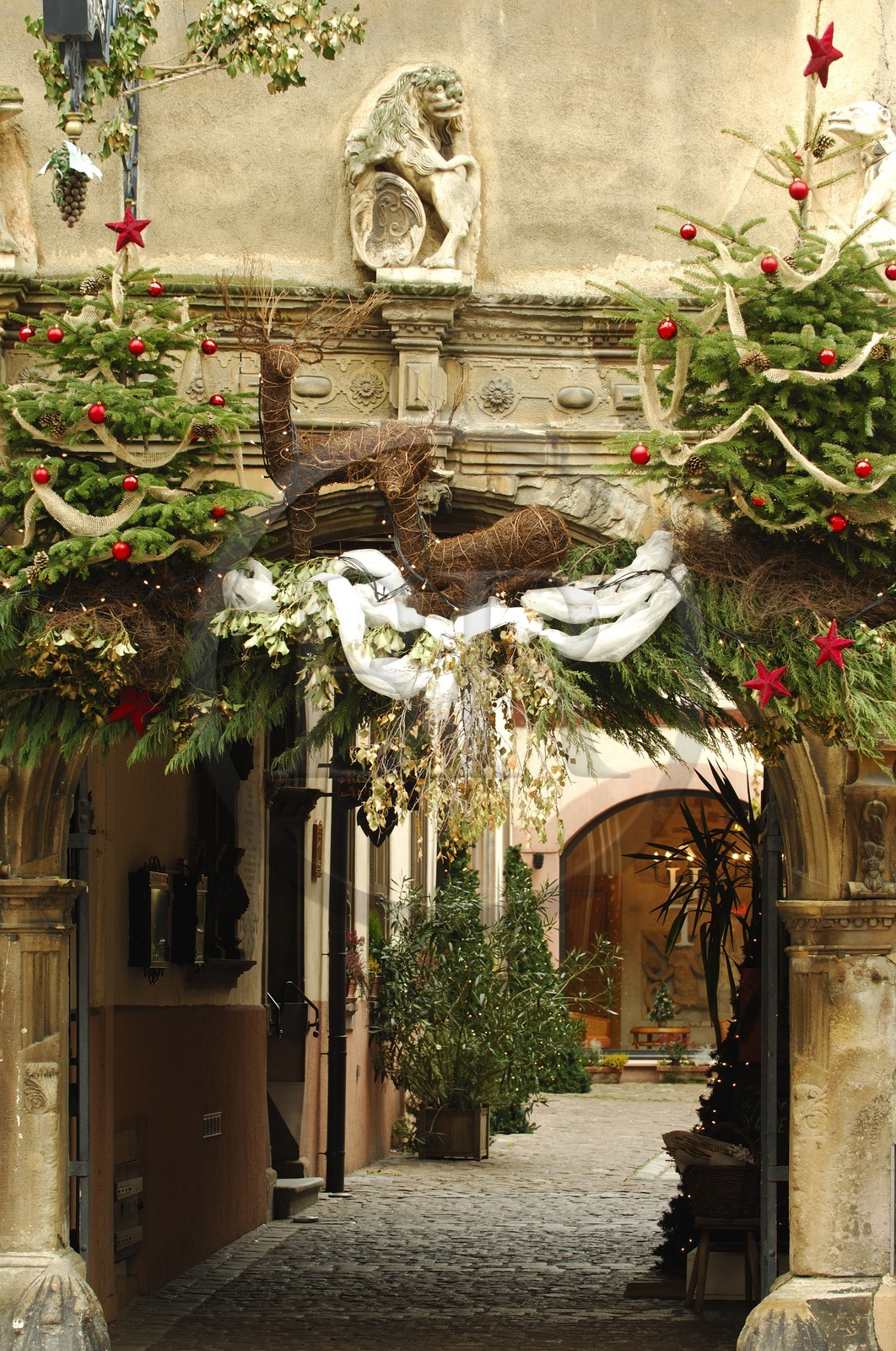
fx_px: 4493
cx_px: 448
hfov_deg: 11.4
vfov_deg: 17.1
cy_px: 676
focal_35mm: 120
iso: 100
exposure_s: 1/8
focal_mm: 80
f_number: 6.3
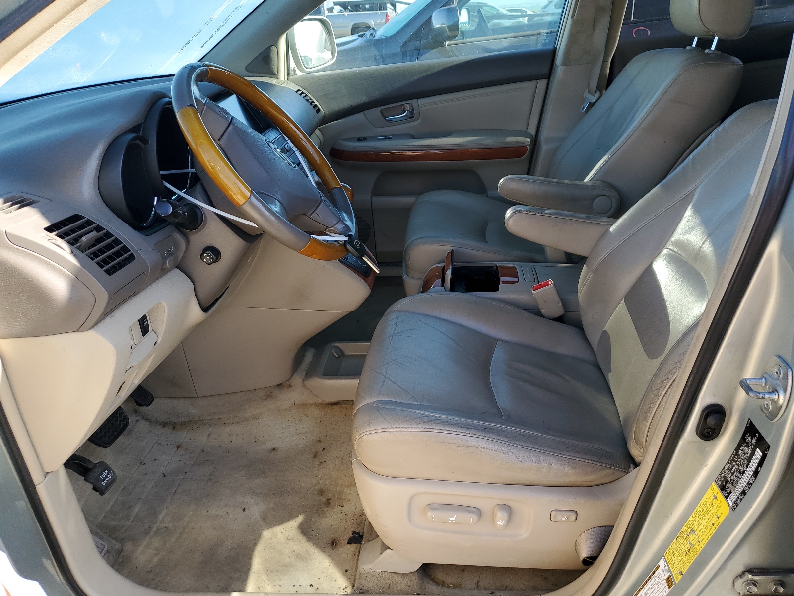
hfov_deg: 67.3
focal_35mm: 26
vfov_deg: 53.1
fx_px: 596
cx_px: 397
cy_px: 298
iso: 50
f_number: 1.5
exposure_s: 1/370
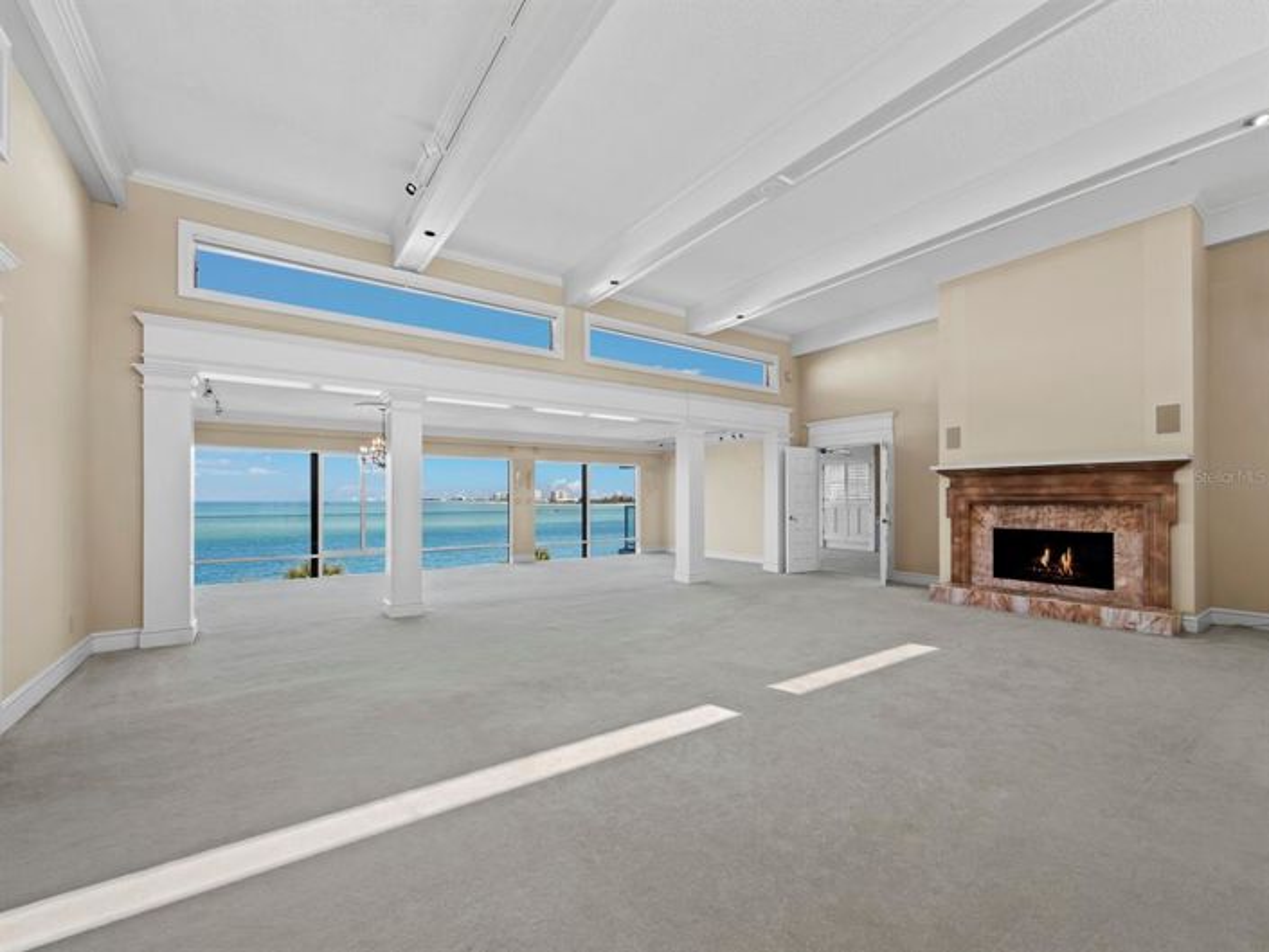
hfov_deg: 102.1
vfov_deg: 85.7
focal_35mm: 14
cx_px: 634
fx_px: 513
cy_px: 476
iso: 320
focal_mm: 7
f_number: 13
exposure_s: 1/13
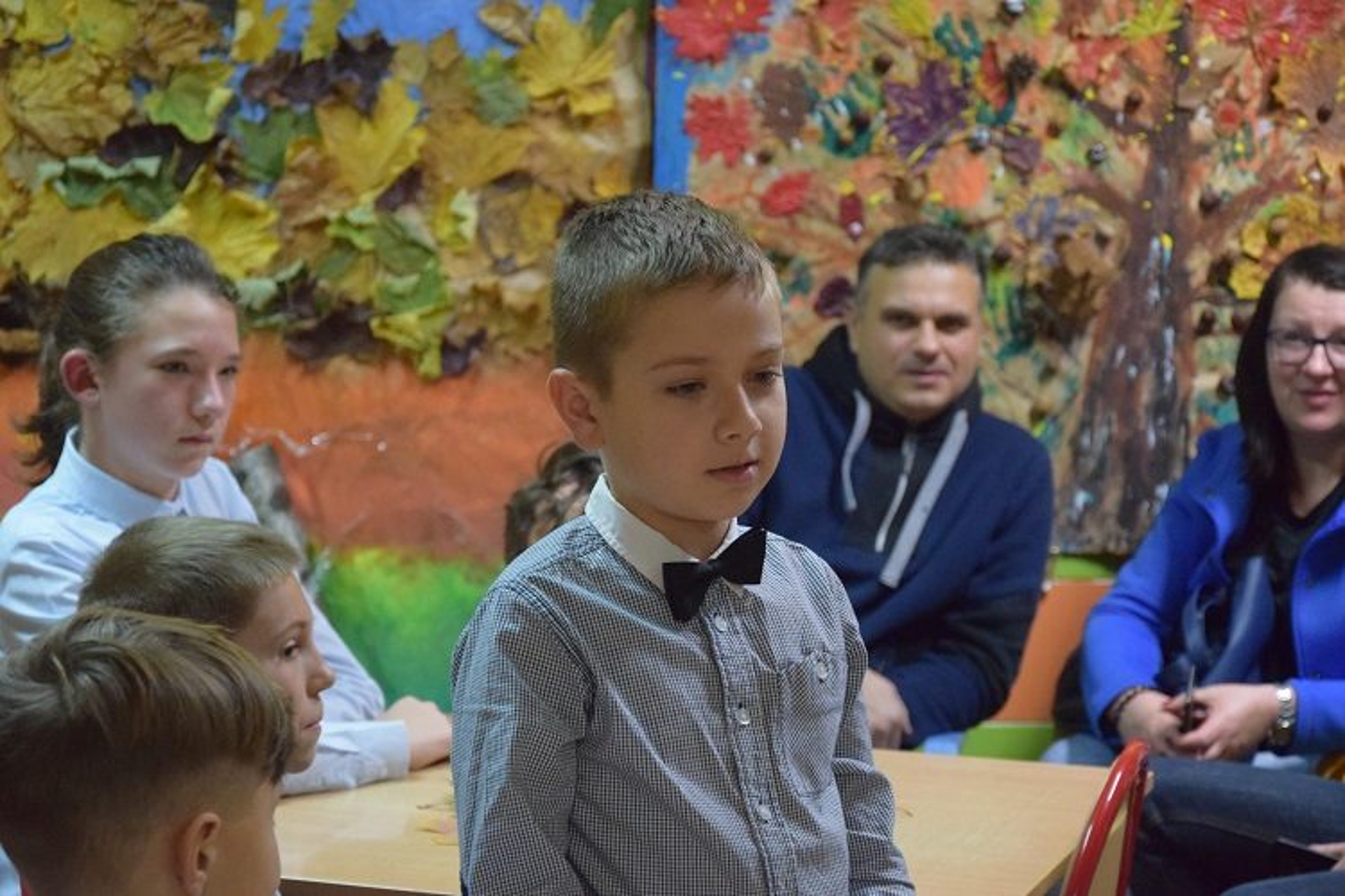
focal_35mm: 105
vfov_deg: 13.0
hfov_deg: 19.5
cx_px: 672
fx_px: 3923
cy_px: 448
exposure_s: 1/60
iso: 5600
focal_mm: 70
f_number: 5.3
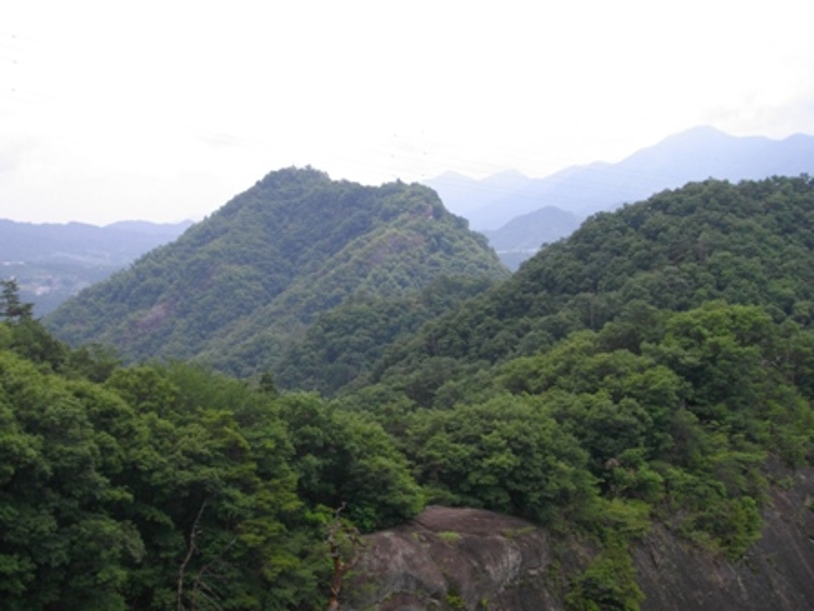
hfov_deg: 46.8
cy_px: 306
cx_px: 407
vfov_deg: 36.0
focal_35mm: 40
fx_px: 941
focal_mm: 7.1
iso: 100
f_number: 3.2
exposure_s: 1/800
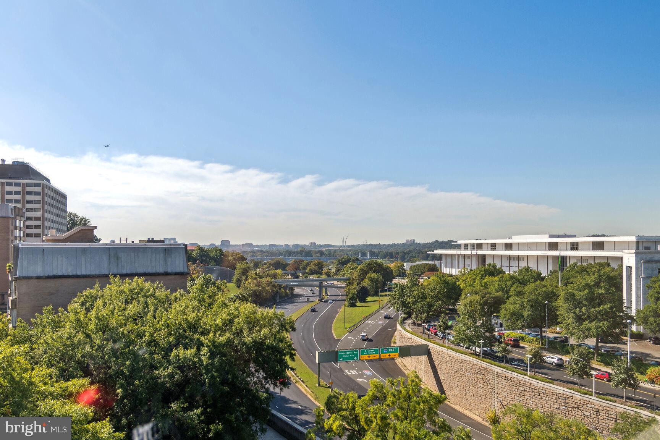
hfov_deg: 61.9
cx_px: 330
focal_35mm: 30
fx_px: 550
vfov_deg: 43.6
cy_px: 220
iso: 200
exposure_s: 1/500
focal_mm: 20
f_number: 9
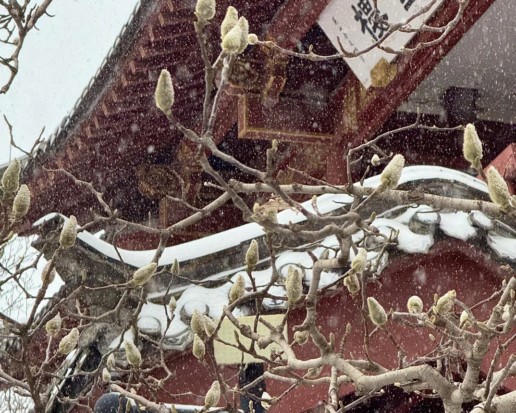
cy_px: 162
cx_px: 258
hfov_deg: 12.3
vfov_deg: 9.8
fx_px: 2397
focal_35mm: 157
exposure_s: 1/152
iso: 50
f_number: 2.8
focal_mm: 15.66
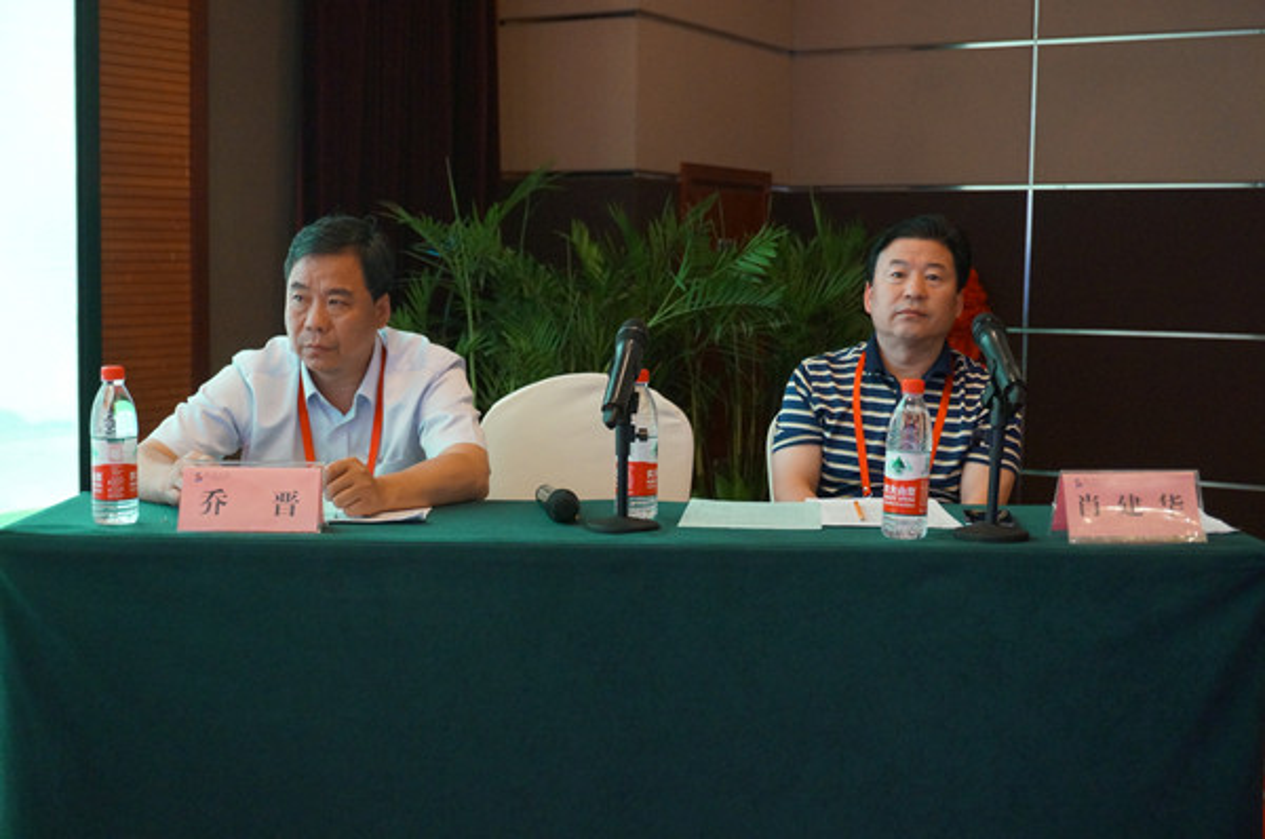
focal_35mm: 54
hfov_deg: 36.9
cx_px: 632
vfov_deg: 25.0
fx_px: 1894
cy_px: 420
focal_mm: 36
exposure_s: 1/160
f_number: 5.6
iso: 2000
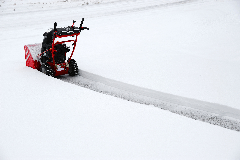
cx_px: 120
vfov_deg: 16.6
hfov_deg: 24.8
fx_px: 546
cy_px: 80
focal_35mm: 82
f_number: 7.1
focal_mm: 82
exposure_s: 1/200
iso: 320
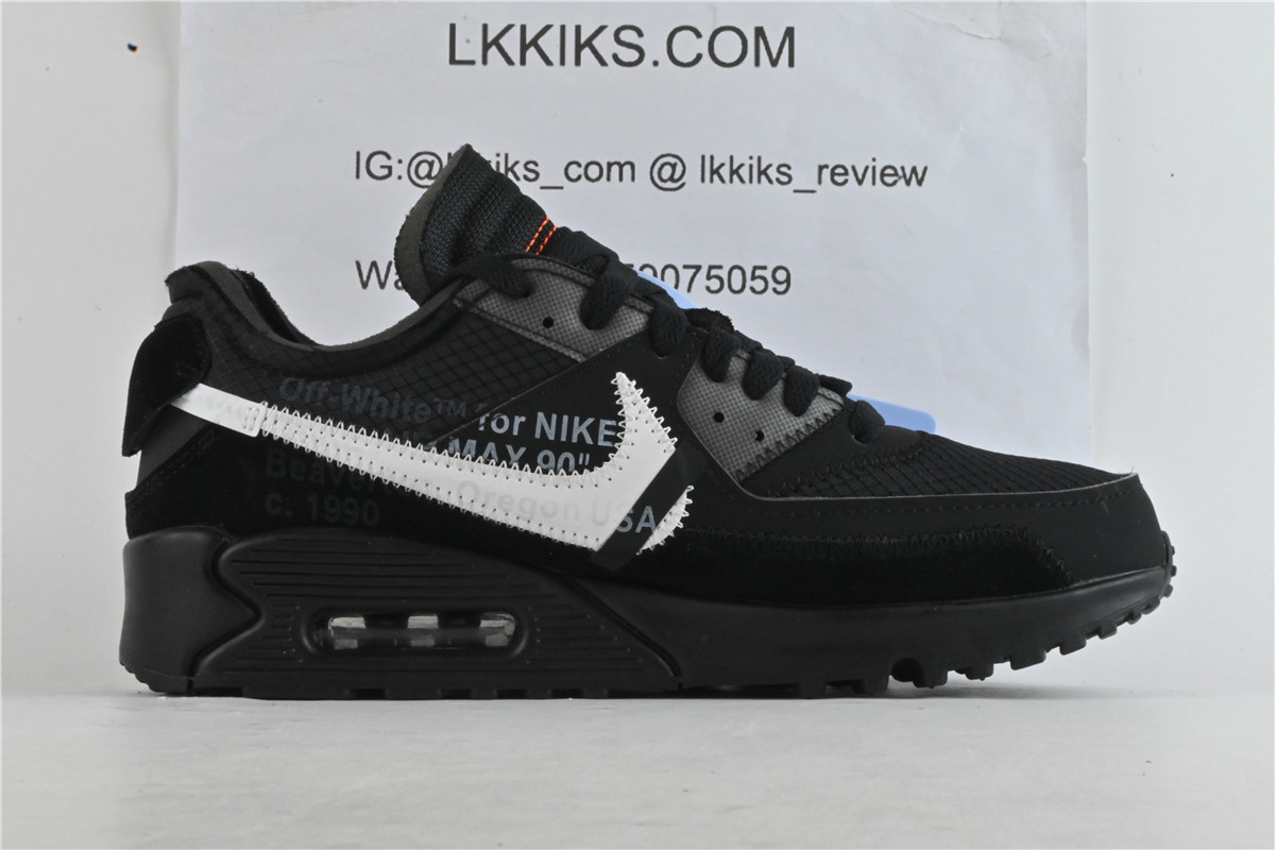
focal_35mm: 57
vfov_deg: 23.8
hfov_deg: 35.1
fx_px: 2019
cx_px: 638
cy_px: 425
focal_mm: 38
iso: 1600
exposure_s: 1/15
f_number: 36
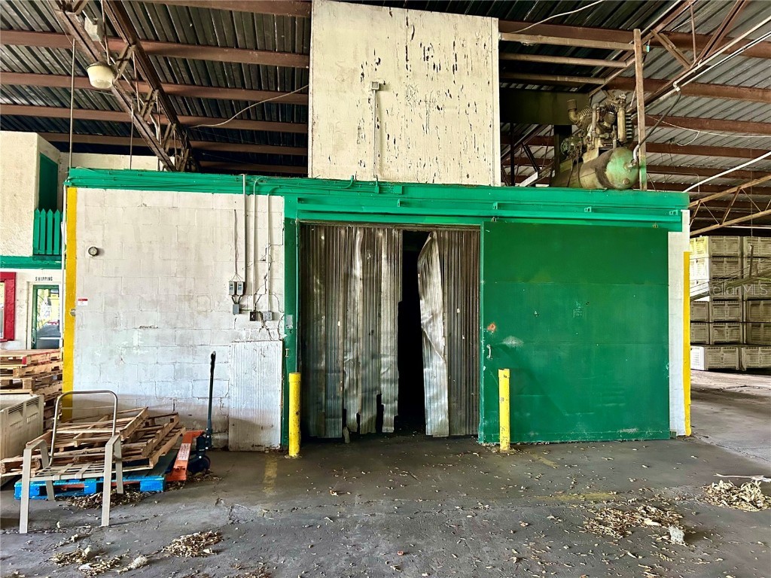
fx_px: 579
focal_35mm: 26
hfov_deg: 67.3
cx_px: 386
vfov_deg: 53.1
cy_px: 289
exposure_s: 1/48
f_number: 1.5
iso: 500
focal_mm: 5.7
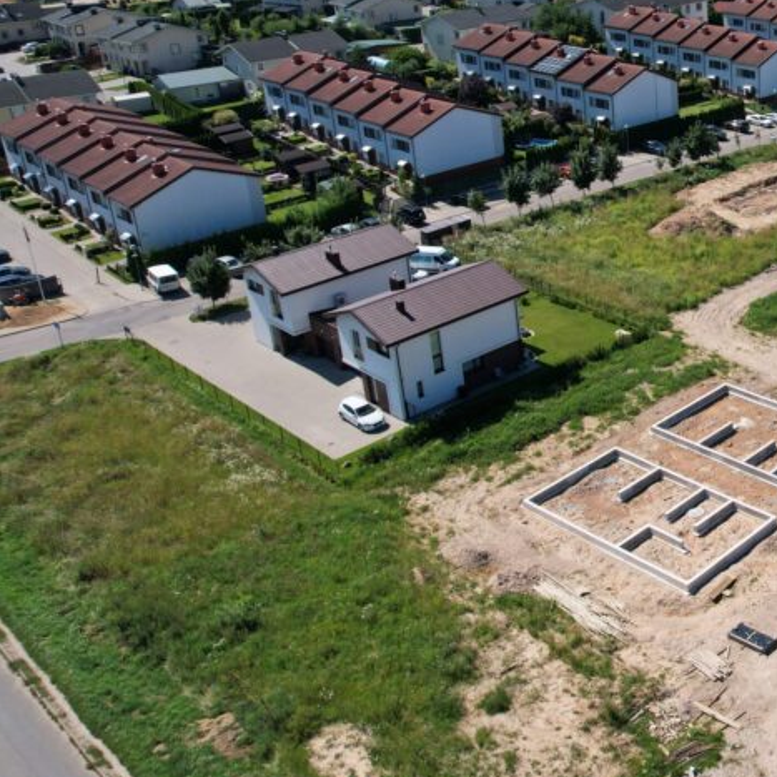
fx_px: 1041
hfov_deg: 35.8
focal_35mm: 41
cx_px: 824
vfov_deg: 40.1
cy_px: 225
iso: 140
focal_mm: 8.38
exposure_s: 1/2500
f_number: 2.8
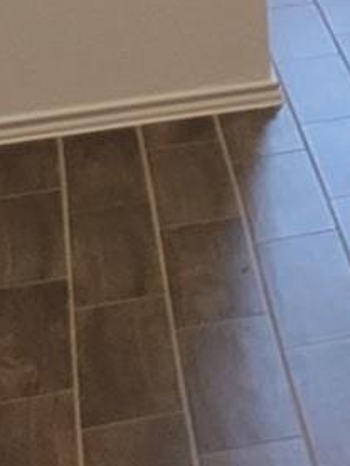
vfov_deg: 9.6
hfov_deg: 6.2
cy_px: -464
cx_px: 1450
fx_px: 2586
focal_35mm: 192
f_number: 1.8
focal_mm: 5.4
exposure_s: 1/120
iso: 250
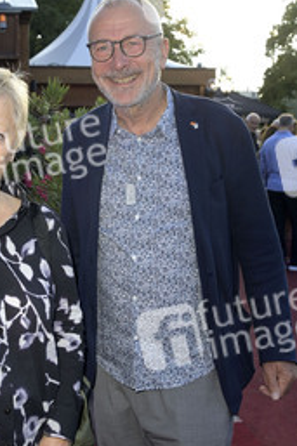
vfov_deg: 37.5
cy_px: 243
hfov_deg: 25.1
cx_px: 68
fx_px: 657
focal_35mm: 53
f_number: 6.3
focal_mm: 34
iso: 400
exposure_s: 1/250
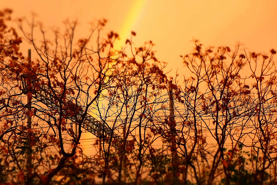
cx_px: 120
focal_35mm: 83
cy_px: 108
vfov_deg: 16.4
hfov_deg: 24.5
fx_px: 639
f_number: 7.1
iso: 800
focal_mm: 29.5
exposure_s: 1/75
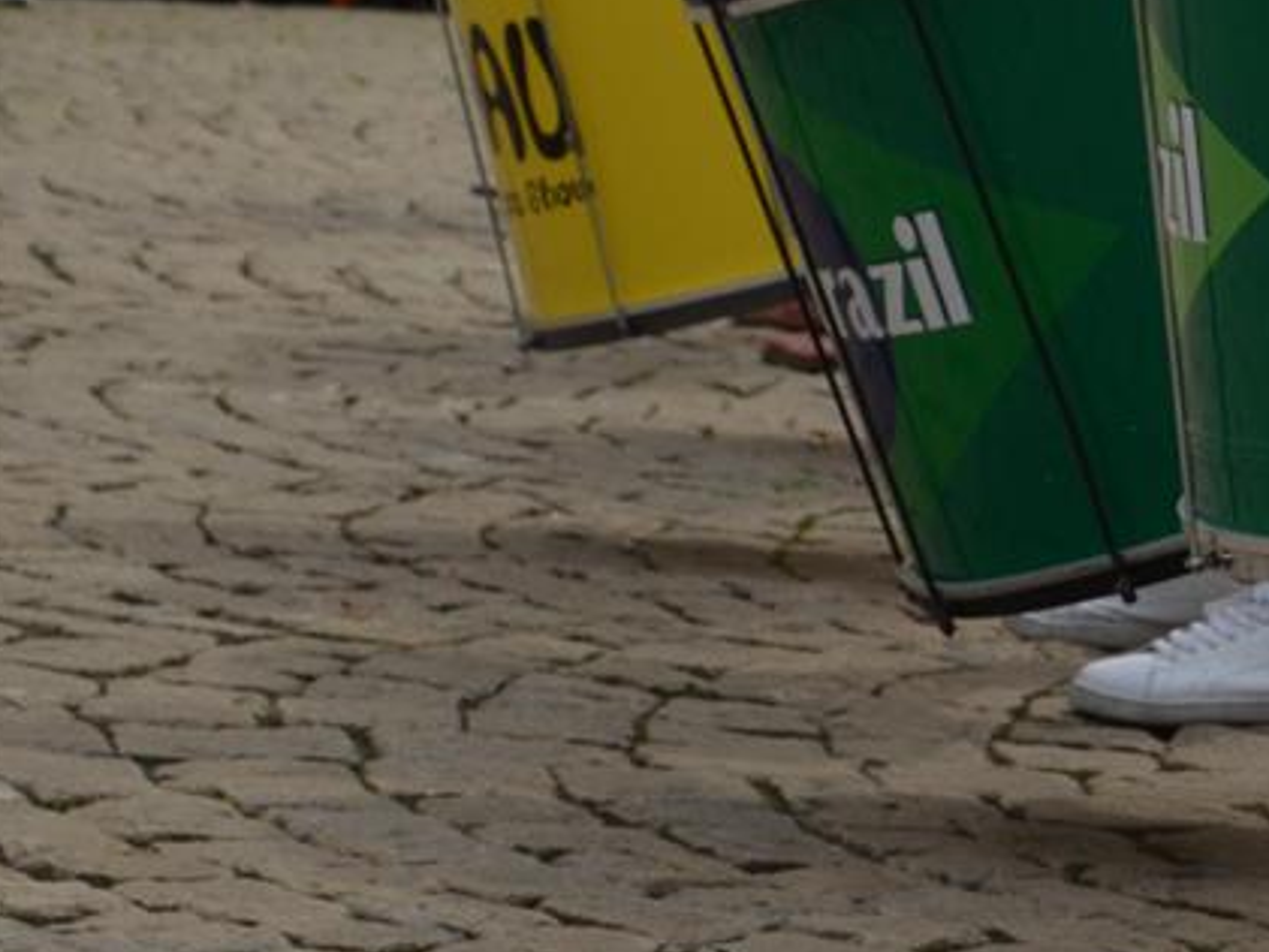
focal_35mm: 215
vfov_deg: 6.9
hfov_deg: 9.0
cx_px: 1953
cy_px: -68
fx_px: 7884
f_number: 6.7
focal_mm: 48
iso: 400
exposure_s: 1/1500
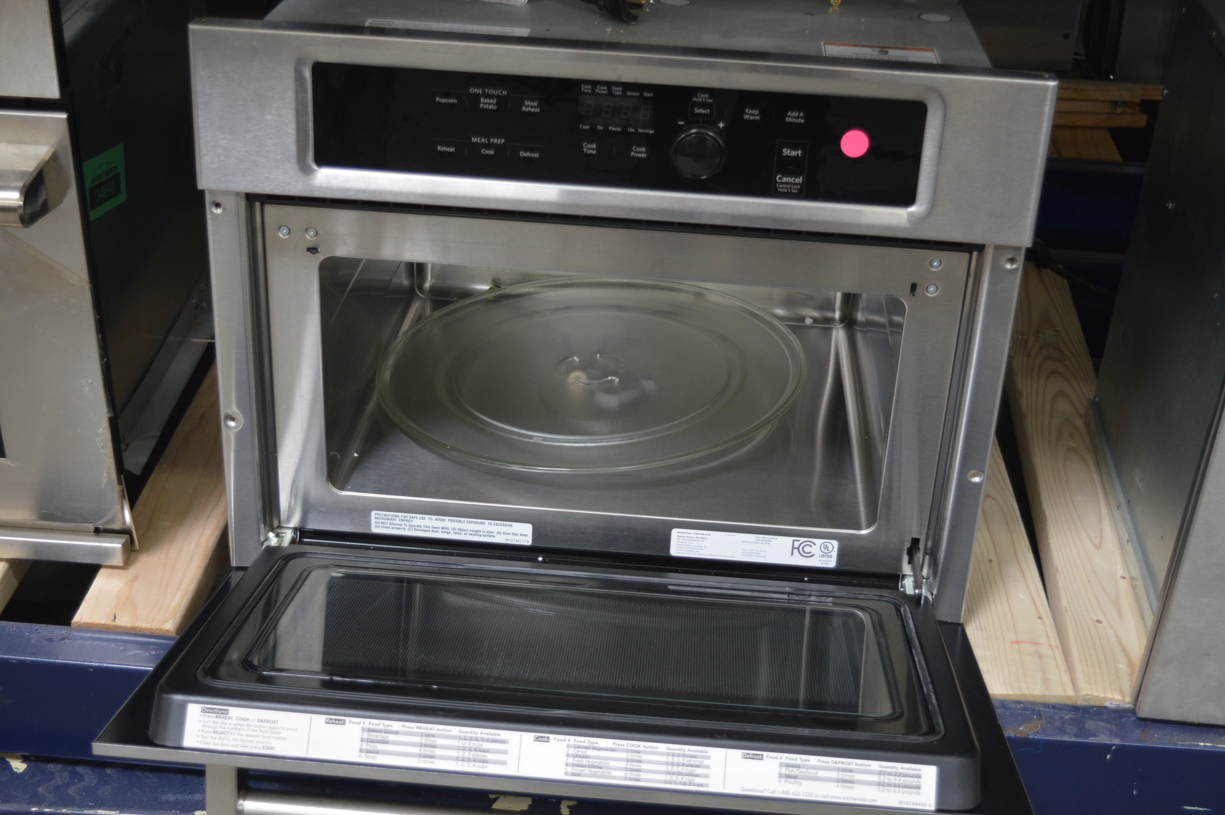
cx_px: 612
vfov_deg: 28.0
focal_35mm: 48
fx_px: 1632
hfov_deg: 41.1
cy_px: 408
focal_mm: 32
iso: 640
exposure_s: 1/60
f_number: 4.5
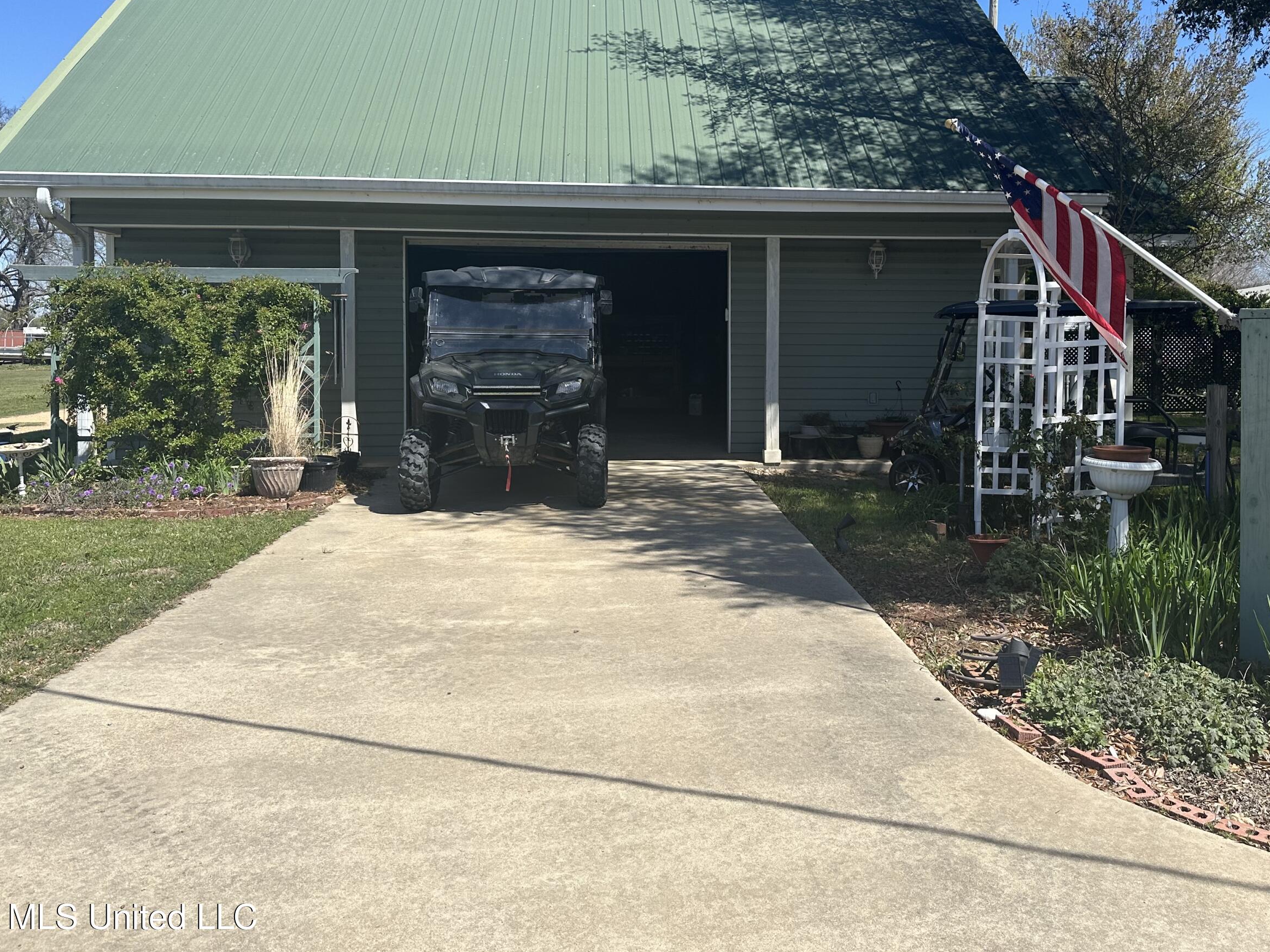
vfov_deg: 45.1
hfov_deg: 58.2
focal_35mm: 31
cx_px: 713
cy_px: 359
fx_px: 1137
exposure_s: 1/4348
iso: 80
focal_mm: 6.86
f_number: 1.78
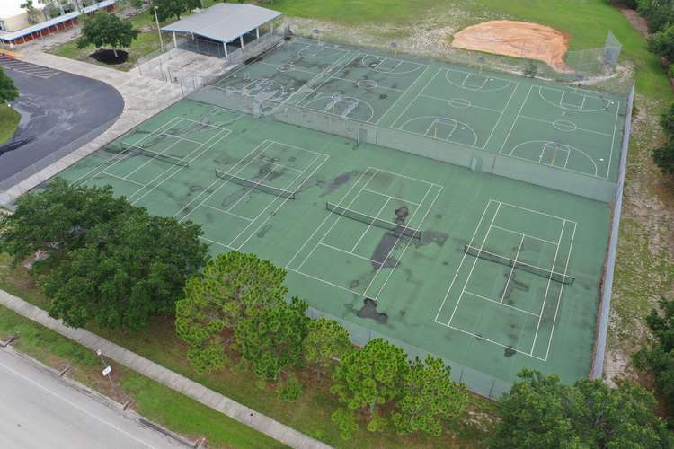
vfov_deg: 46.4
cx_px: 337
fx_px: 524
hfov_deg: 65.5
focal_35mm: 28
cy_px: 224
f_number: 5
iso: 100
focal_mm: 10.26
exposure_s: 1/240
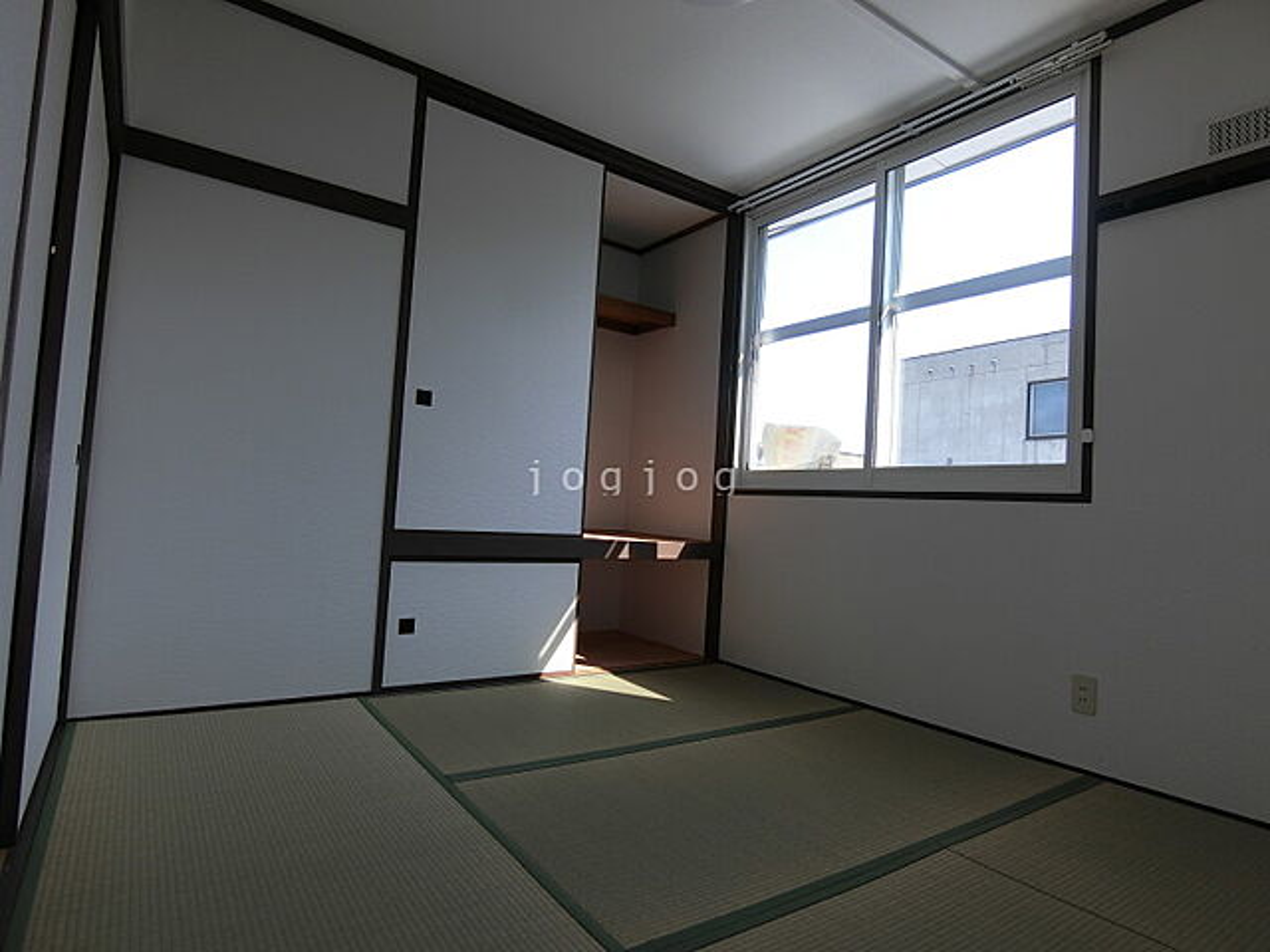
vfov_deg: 68.7
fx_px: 697
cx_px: 635
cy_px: 476
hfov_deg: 84.7
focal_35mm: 19
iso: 80
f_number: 2.7
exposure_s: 1/400
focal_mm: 4.06
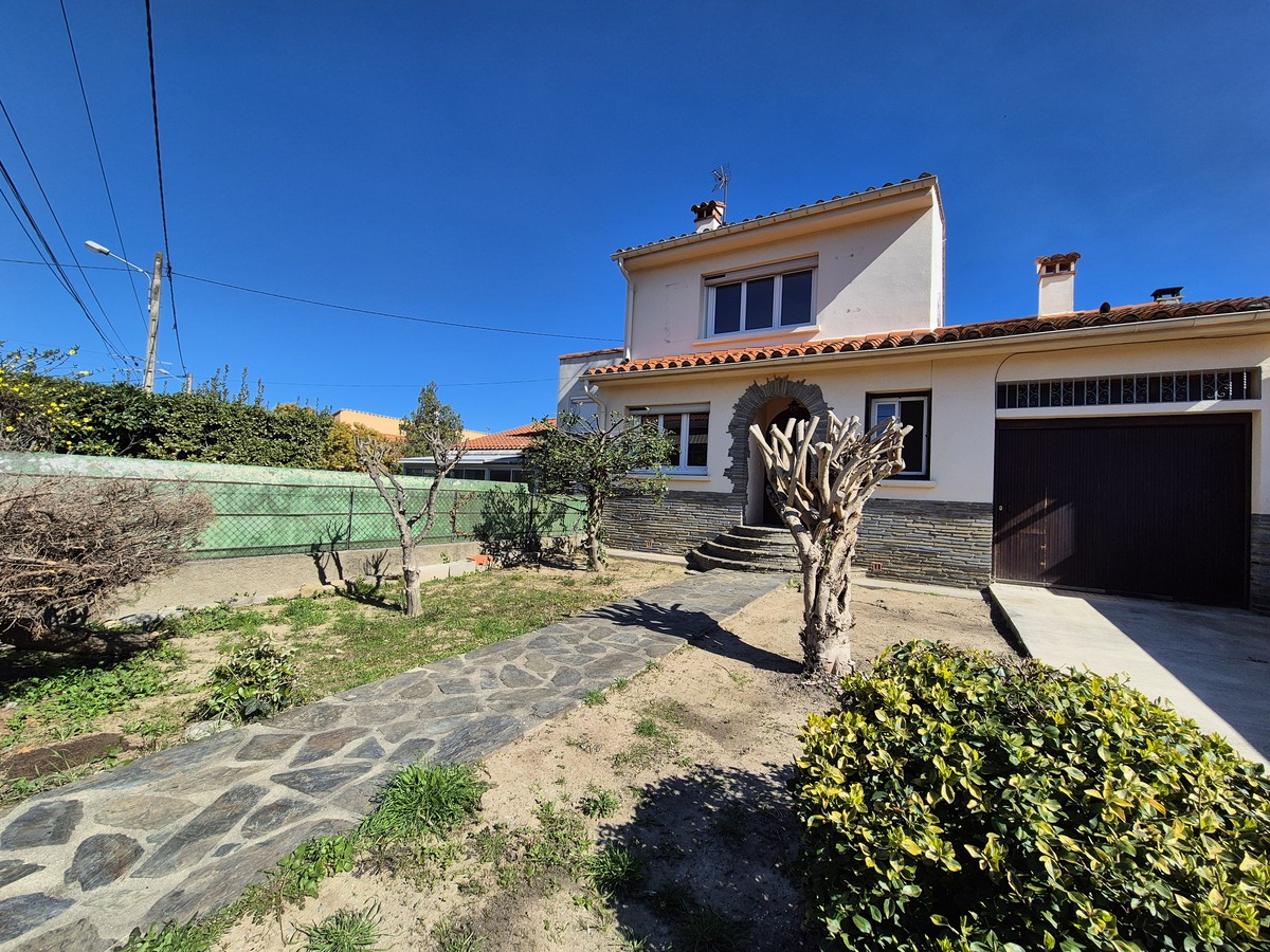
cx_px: 635
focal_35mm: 13
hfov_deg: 106.2
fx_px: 477
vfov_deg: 89.9
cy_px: 476
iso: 50
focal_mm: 2.2
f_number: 2.2
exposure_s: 1/2384
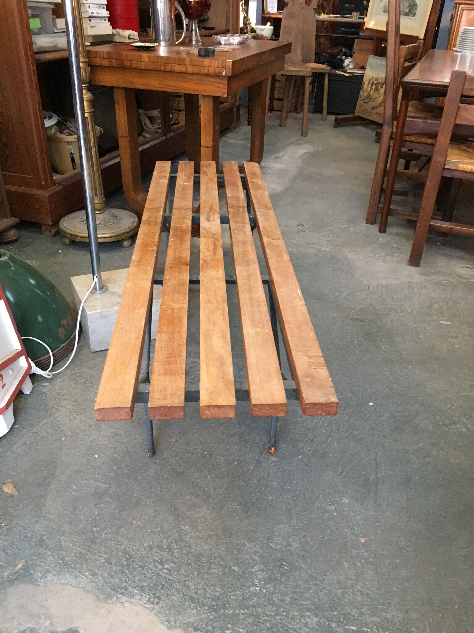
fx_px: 529
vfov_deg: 61.7
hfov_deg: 48.2
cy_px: 316
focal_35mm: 29
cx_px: 237
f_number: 2.2
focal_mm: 4.15
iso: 250
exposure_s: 1/33
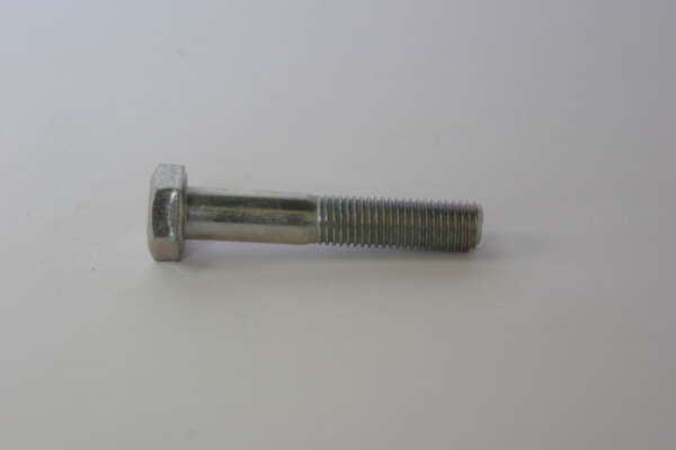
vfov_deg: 11.4
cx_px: 338
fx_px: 2253
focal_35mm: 120
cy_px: 225
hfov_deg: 17.1
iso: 800
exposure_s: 1/20
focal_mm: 80
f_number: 8
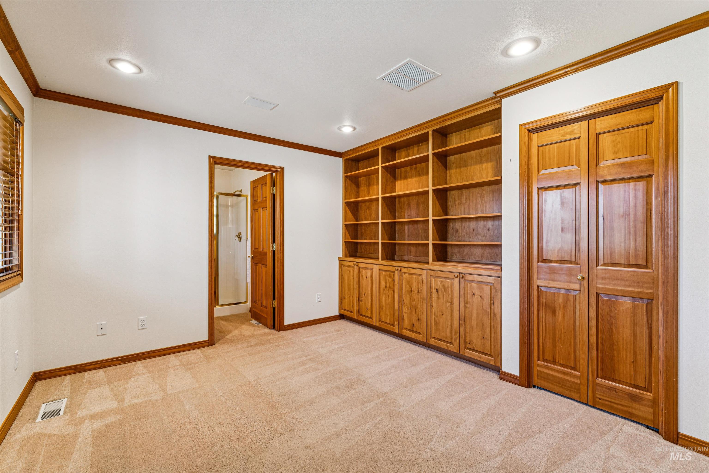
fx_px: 307
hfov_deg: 98.2
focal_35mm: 16
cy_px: 236
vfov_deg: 75.1
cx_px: 354
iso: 400
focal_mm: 15.6
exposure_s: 1/2.5
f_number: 13
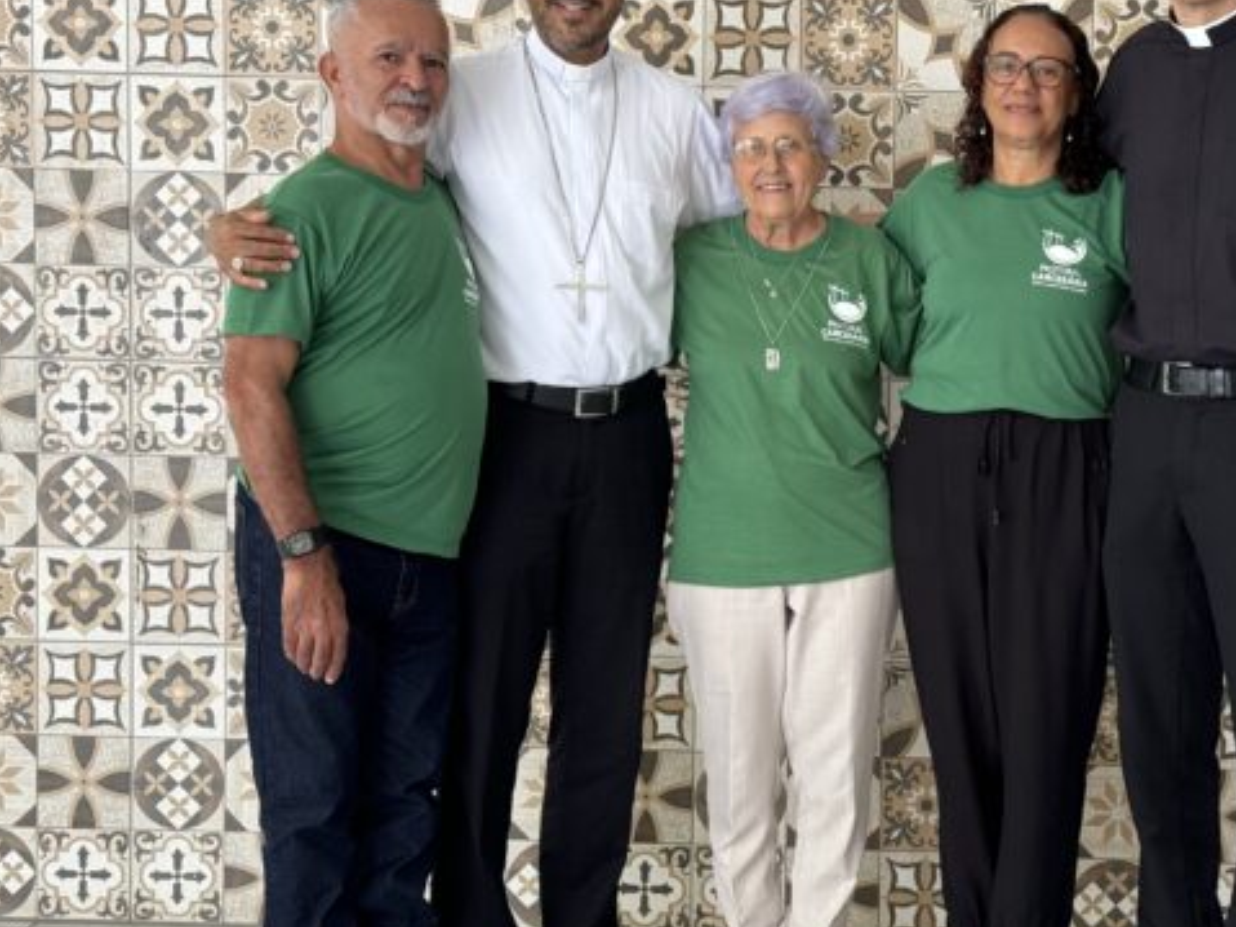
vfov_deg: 19.1
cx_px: 895
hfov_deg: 25.1
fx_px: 2749
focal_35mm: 77
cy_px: 423
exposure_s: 1/60
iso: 100
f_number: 1.78
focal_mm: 6.86
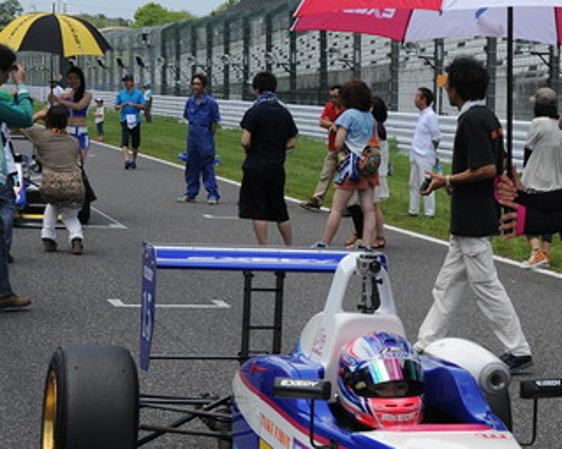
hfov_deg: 17.9
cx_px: 488
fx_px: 1763
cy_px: 349
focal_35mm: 106
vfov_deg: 14.5
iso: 200
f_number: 9.5
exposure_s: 1/350
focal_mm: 50
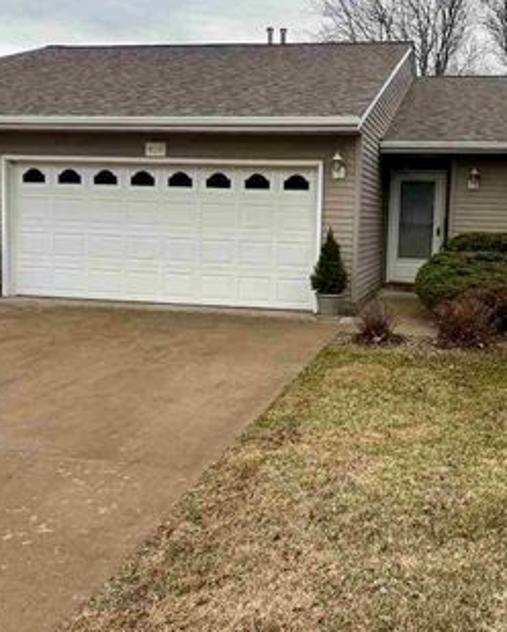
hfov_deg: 36.4
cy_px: 289
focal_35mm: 41
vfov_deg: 44.7
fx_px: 768
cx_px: 305
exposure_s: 1/662
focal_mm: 5.96
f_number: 1.6
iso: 50
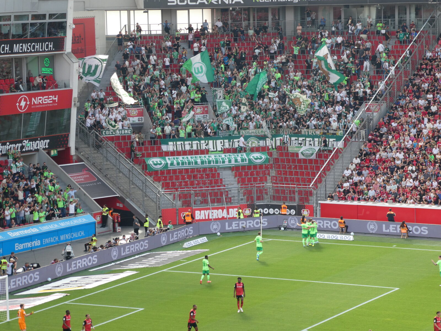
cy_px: 166
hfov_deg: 15.9
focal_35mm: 124
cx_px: 220
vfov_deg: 12.0
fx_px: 1580
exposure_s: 1/80
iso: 80
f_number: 5.2
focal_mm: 22.3
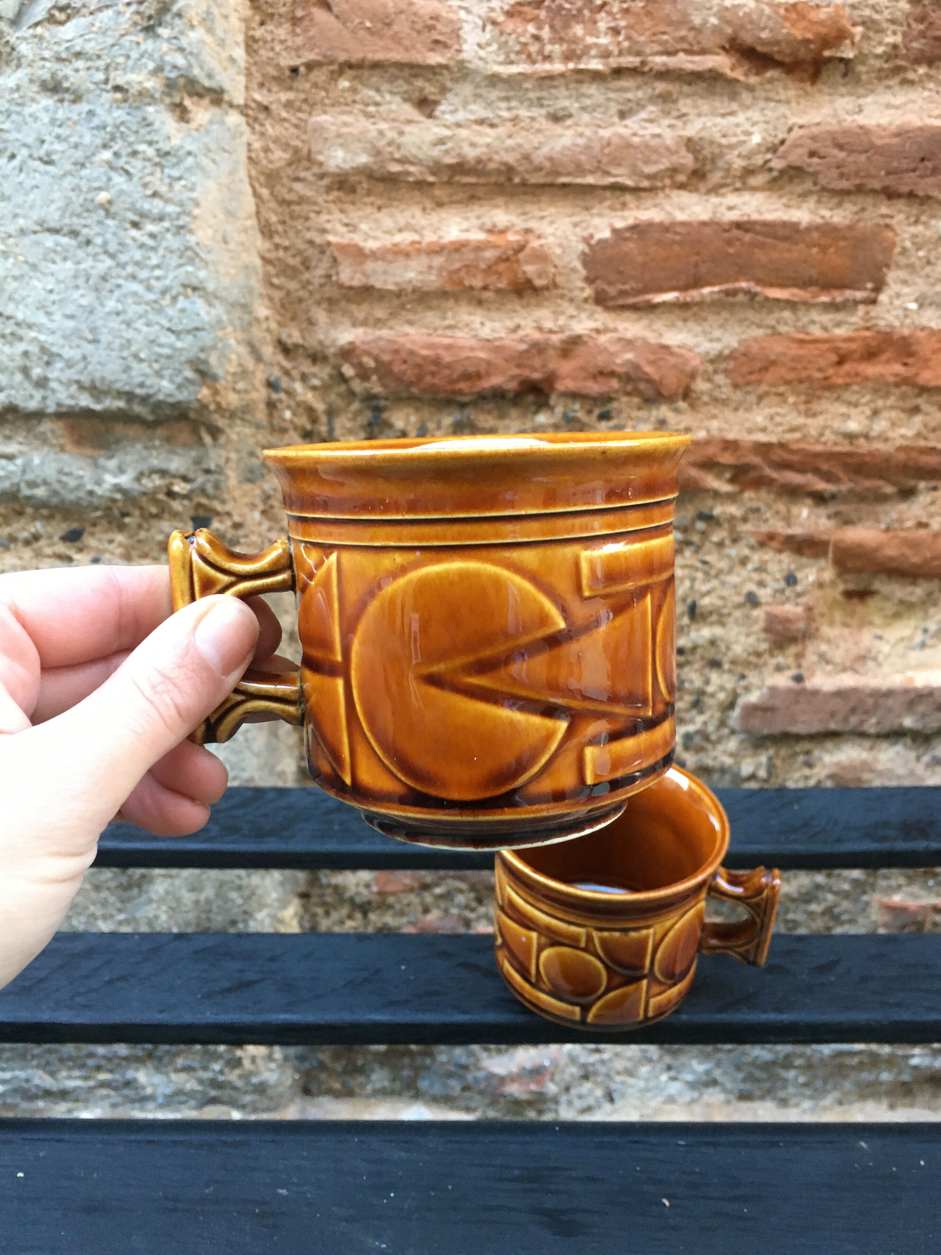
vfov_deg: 60.0
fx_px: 1087
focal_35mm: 30
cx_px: 476
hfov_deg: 46.8
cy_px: 619
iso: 160
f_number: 2.2
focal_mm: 4.15
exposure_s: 1/33
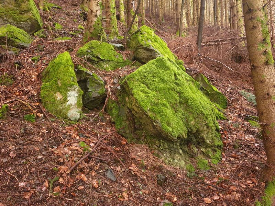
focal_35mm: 26
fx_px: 207
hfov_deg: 67.3
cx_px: 138
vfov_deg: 53.1
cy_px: 103
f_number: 1.5
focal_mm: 4.3
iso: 250
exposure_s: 1/14
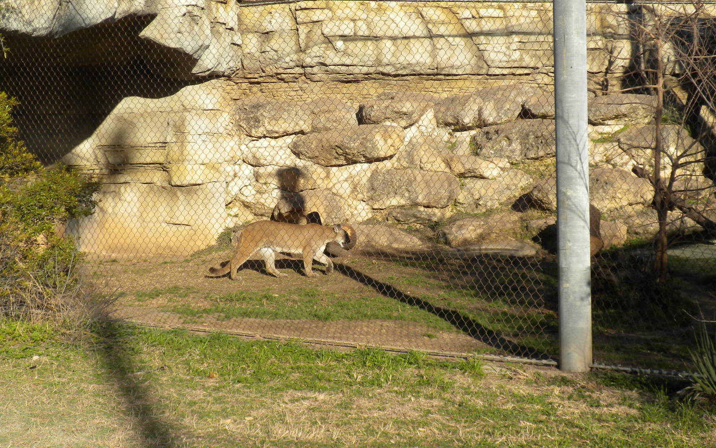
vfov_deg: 20.3
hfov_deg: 32.0
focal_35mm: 64
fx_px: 1249
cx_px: 358
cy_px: 195
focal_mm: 10.7
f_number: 4.7
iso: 84
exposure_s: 1/532
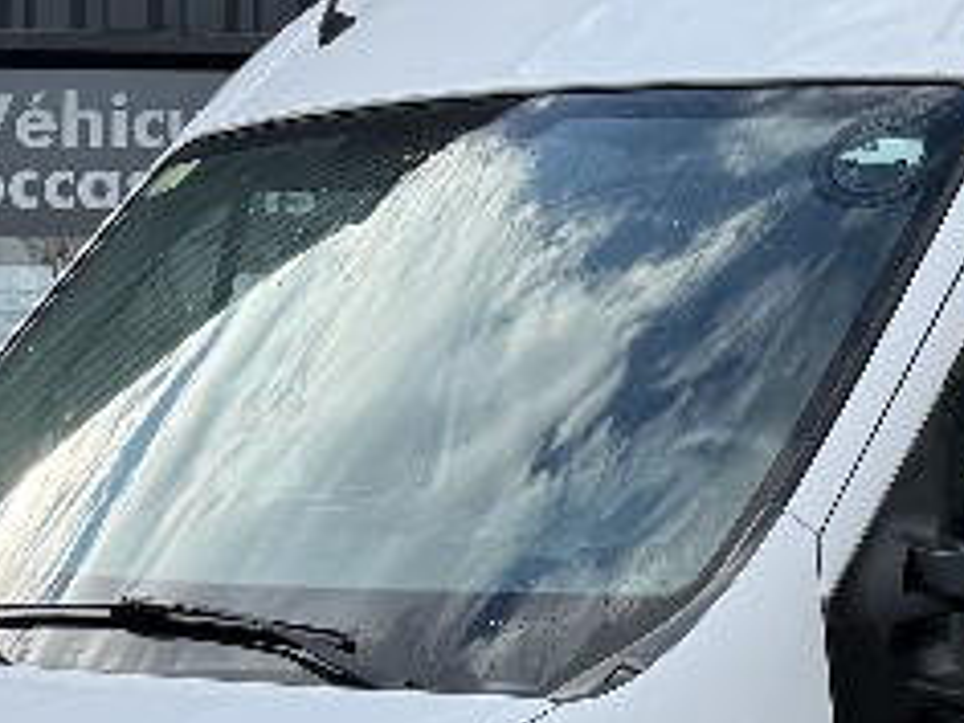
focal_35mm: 130
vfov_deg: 11.4
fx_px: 3620
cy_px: 417
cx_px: 764
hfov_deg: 15.1
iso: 100
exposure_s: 1/2445
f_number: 1.78
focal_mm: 6.76
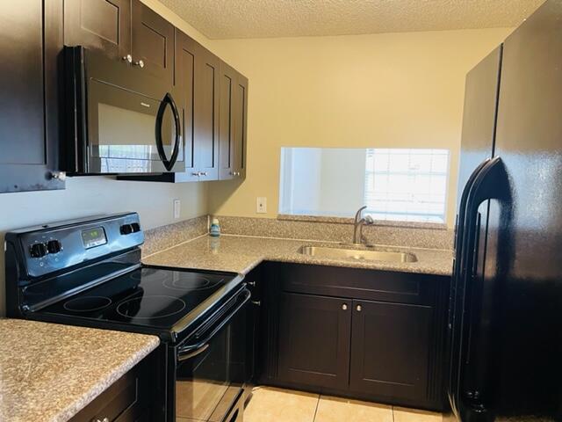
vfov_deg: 53.1
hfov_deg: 67.3
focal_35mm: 26
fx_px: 422
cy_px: 211
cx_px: 281
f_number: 1.6
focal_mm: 4.2
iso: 250
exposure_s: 1/60
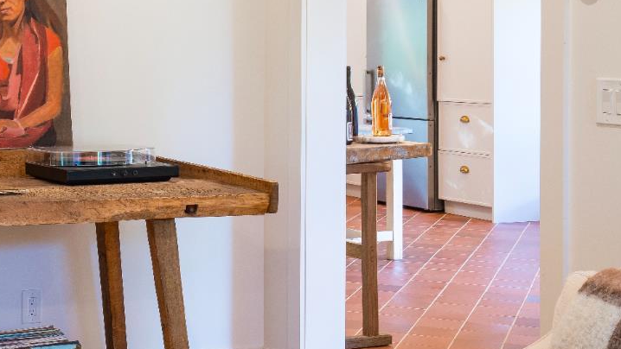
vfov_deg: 14.8
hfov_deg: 25.1
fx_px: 1334
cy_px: 54
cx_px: 13
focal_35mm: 81
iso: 100
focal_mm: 37
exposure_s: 2
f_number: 14
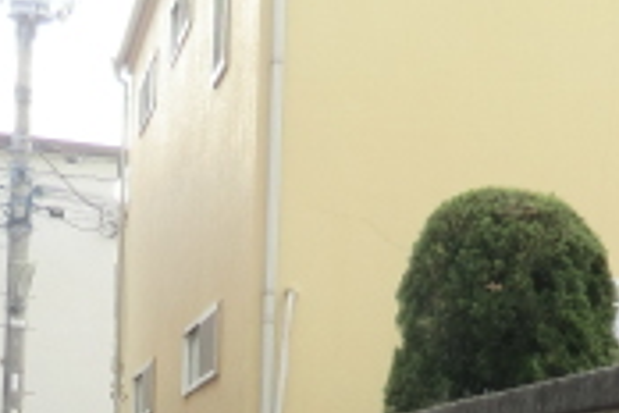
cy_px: 783
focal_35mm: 92
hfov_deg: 22.1
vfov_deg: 13.2
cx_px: 260
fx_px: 1582
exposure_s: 1/200
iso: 80
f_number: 3.2
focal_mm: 4.3
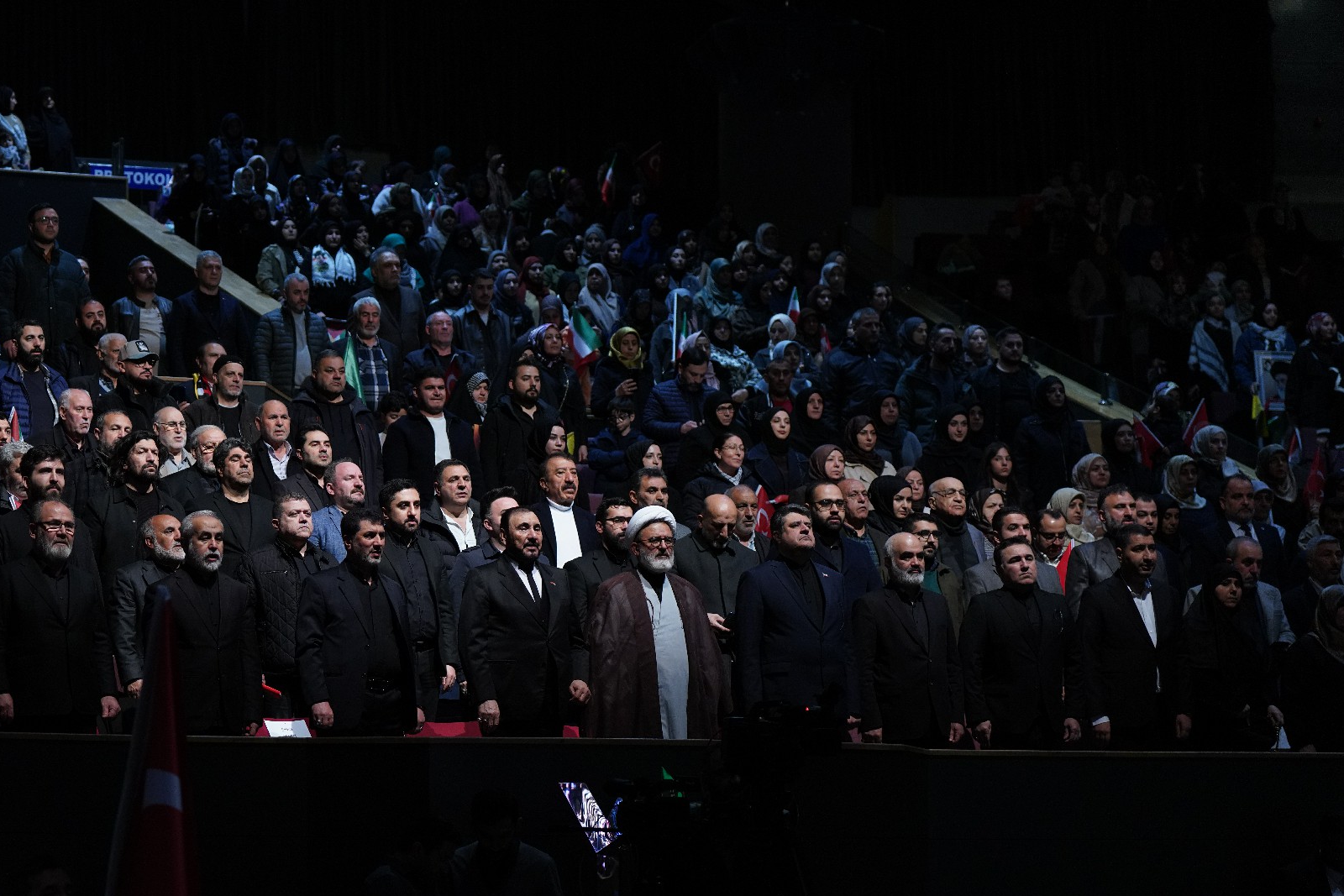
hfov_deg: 19.4
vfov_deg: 13.0
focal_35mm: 105
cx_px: 394
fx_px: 3920
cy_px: 618
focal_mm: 70
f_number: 3.2
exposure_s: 1/80
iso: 1250
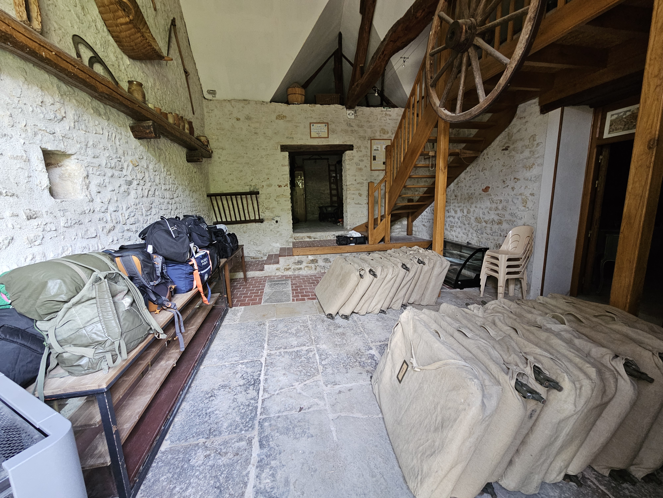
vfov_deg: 89.9
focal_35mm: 13
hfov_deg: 106.2
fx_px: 249
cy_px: 249
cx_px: 332
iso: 250
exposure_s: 1/50
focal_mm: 2.2
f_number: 2.2
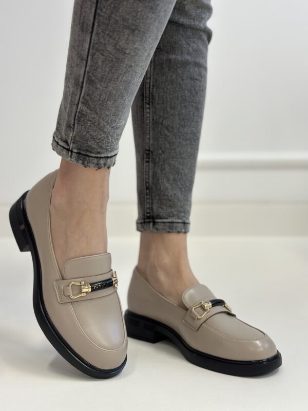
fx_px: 569
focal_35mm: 48
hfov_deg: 30.3
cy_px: 206
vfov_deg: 39.7
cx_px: 154
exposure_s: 1/100
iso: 125
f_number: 1.78
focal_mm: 6.86
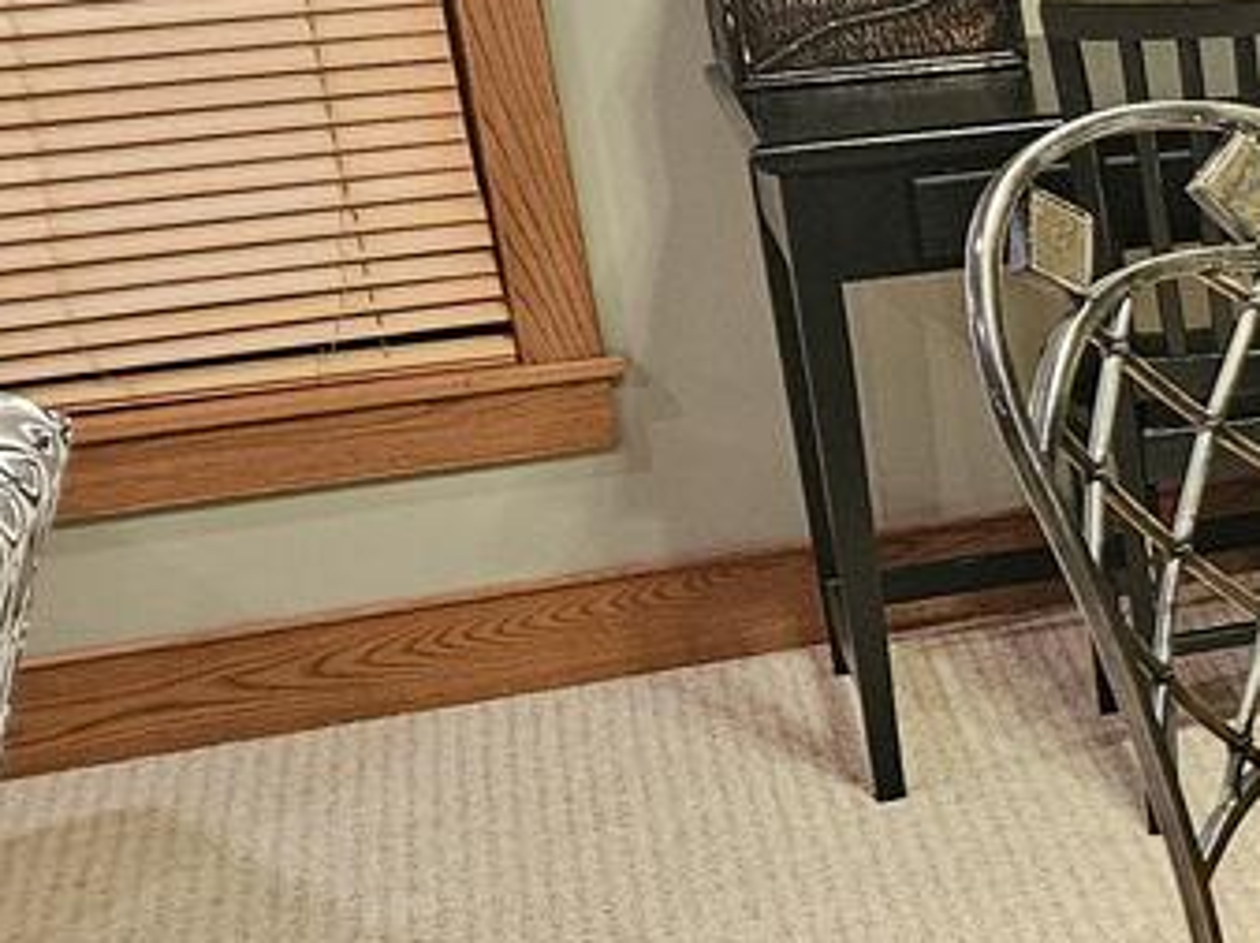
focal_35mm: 98
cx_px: 2621
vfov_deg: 15.1
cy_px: 403
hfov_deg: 15.4
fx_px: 3565
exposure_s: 1/40
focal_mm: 5.4
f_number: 1.8
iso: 500
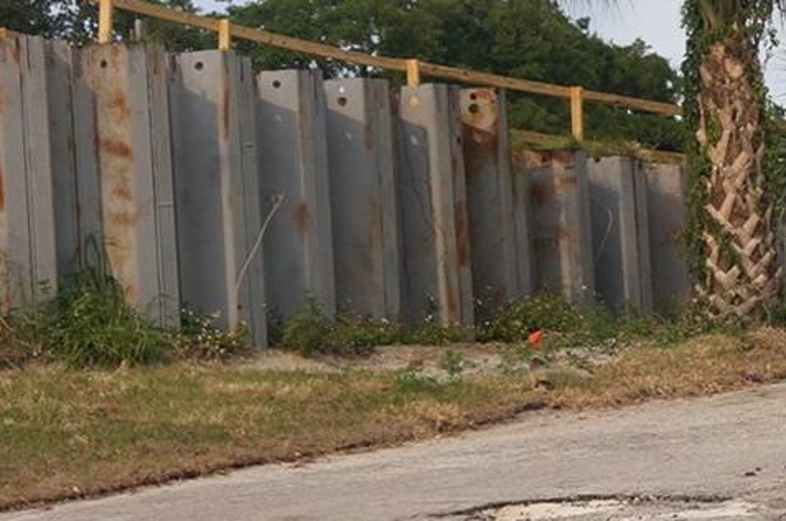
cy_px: 398
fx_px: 3508
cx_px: 1160
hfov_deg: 12.2
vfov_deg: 8.5
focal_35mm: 161
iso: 200
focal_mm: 32
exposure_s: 1/1000
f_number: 5.6
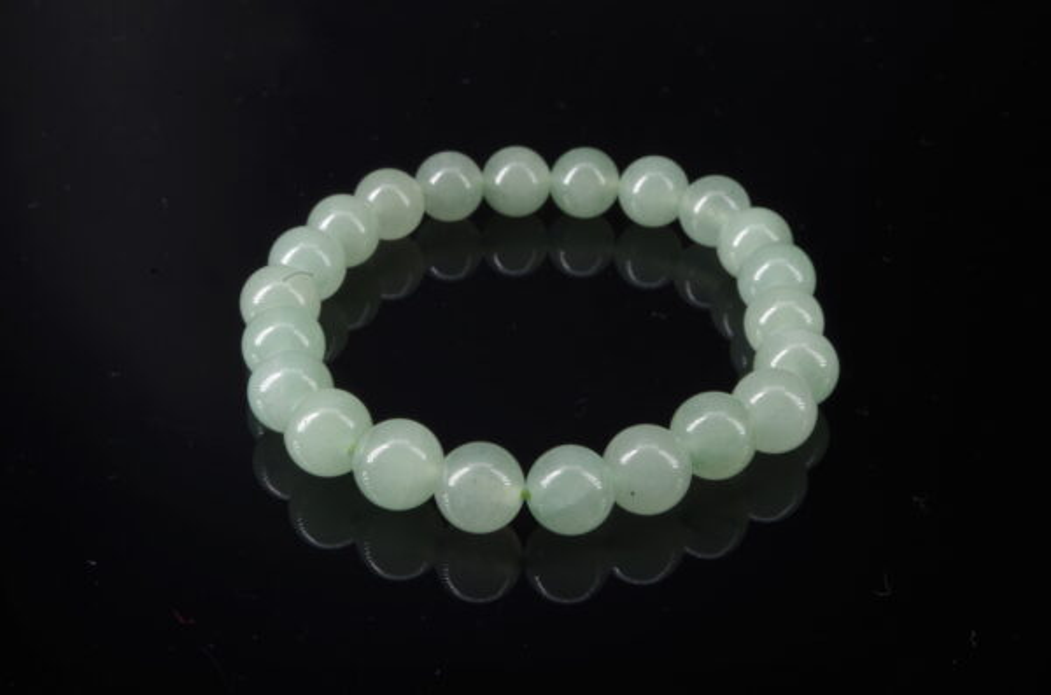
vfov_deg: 25.9
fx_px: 1514
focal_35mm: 52
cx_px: 526
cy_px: 348
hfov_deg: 38.3
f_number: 4.5
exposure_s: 1
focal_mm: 35
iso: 100
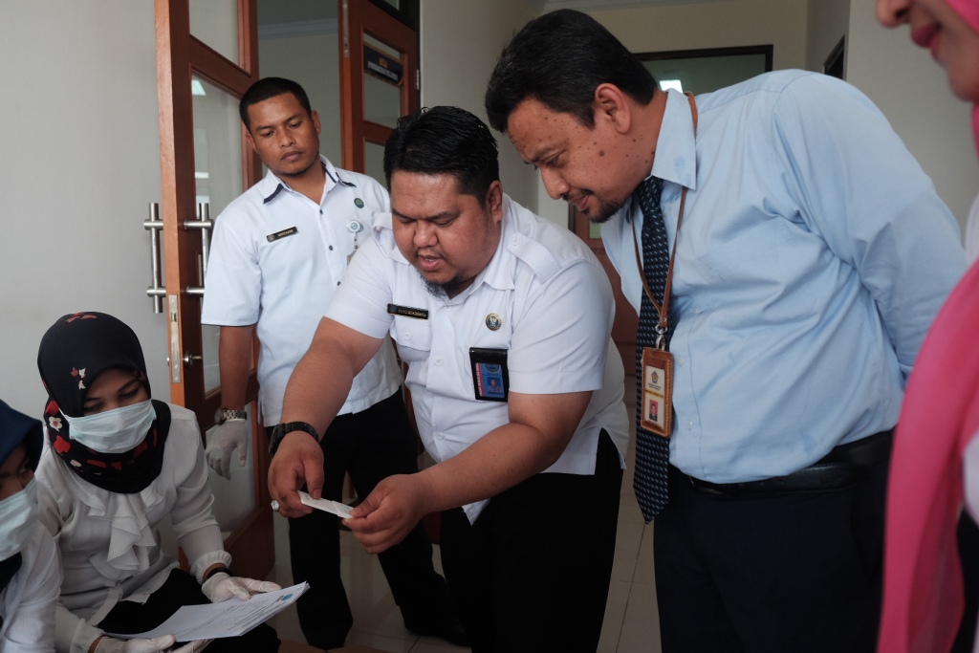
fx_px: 734
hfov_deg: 67.4
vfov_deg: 47.9
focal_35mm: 27
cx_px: 490
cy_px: 326
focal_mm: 18
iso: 800
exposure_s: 1/250
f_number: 3.2
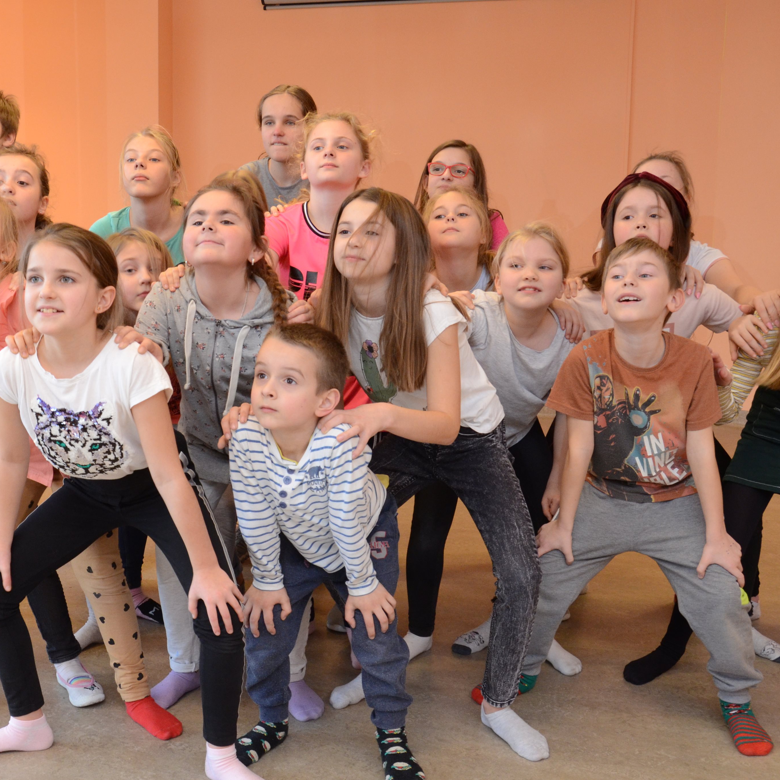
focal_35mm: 43
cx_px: 276
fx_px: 1096
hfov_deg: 38.8
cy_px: 388
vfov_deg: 39.2
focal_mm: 22
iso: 1250
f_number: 7.1
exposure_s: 1/80
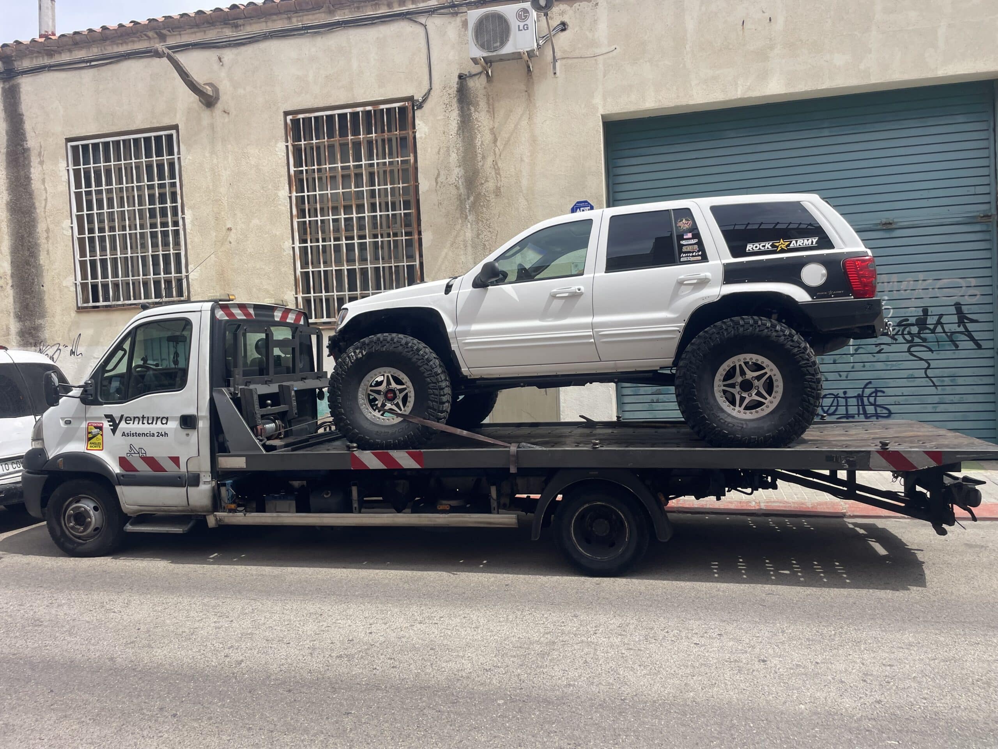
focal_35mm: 26
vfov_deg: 53.1
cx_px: 499
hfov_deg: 67.3
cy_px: 374
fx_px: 750
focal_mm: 4.2
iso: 32
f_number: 1.6
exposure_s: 1/2132
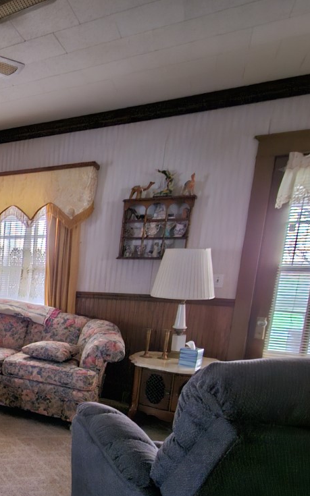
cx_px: -101
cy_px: 330
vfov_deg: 66.6
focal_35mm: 27
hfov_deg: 32.9
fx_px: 365
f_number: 2.2
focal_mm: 2.2
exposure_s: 1/8
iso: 1250
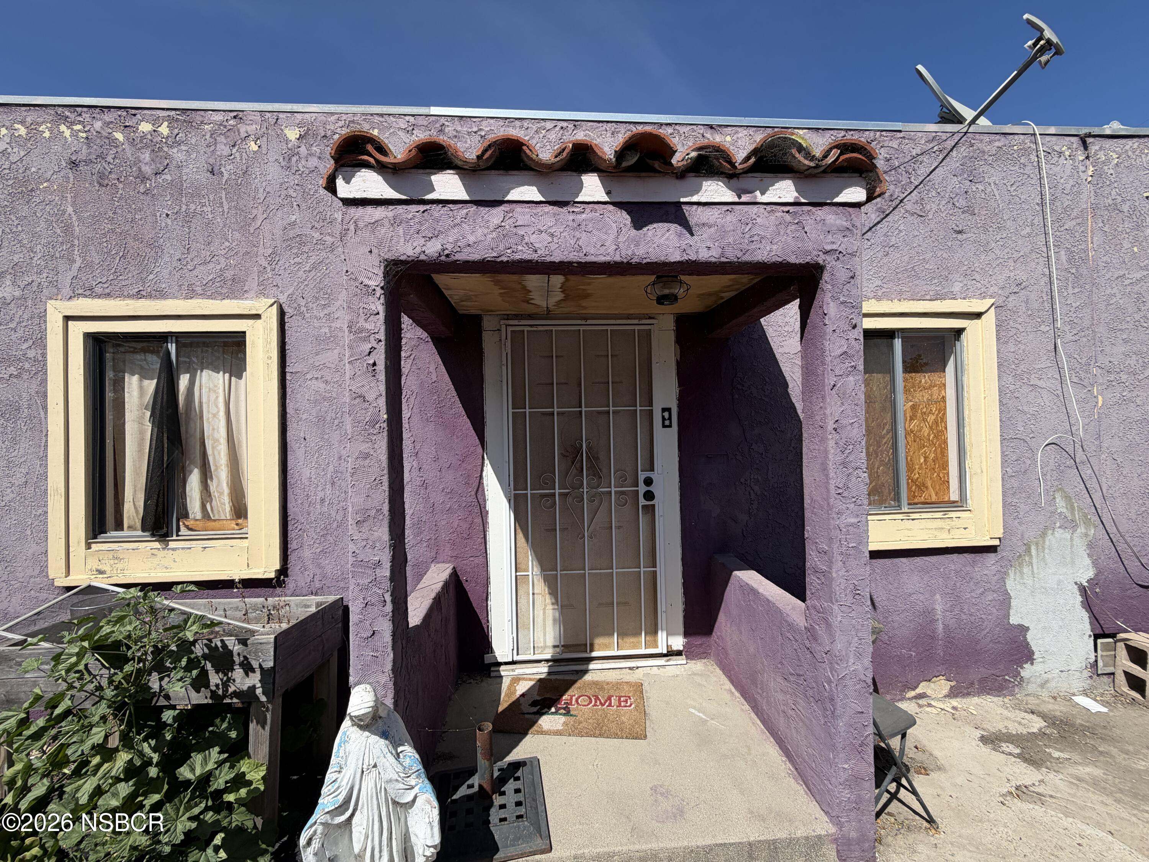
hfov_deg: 102.1
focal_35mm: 14
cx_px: 574
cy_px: 431
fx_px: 465
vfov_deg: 85.7
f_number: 2.2
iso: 20
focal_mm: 2.22
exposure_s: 1/864
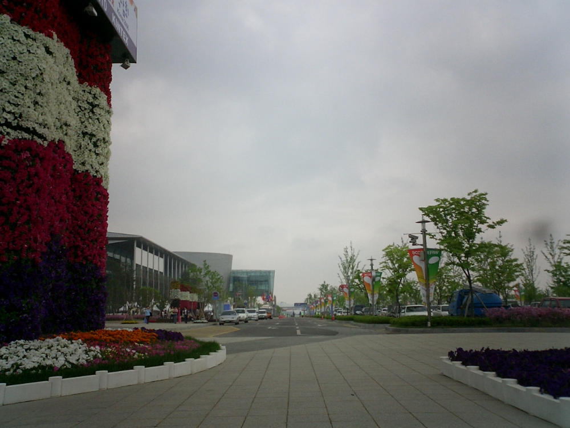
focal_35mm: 37
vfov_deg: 38.7
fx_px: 609
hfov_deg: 50.1
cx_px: 285
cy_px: 214
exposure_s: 1/1000
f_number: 3.5
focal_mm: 5.6
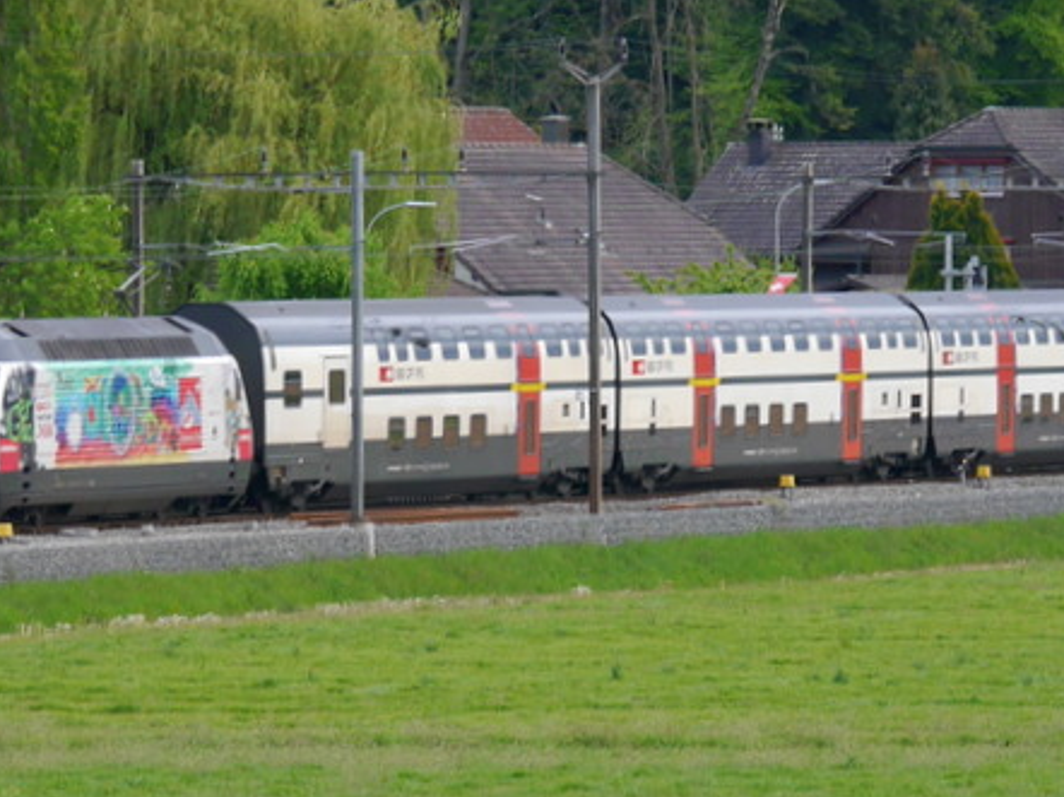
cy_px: 402
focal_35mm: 543
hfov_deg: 3.7
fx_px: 16681
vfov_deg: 2.7
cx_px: 585
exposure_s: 1/200
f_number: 4
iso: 250
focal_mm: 100
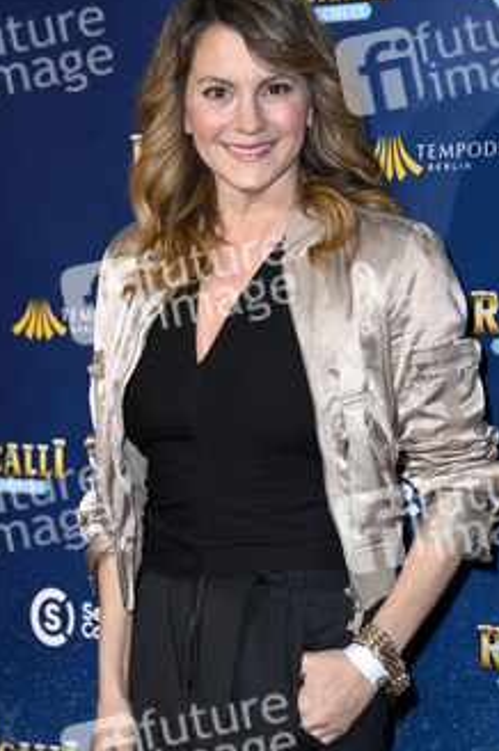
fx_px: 3104
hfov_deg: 9.2
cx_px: 245
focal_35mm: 149
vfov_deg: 13.8
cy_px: 405
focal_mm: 122
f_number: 5.6
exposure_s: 1/250
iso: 1250
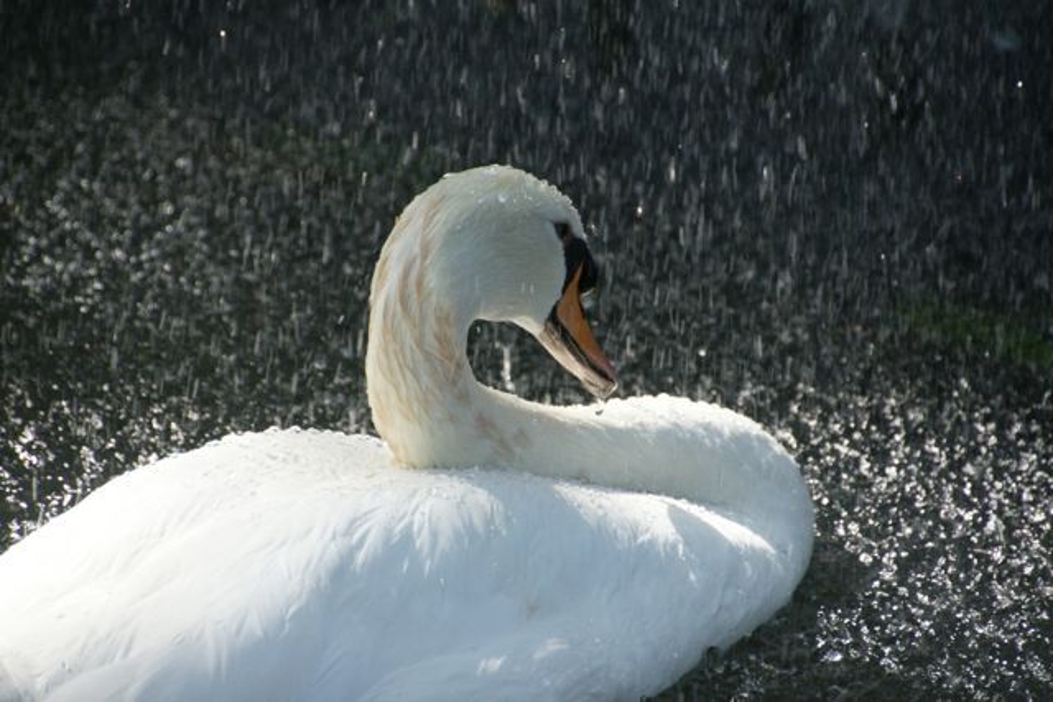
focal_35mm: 420
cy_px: 351
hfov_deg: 4.9
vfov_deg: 3.3
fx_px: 12287
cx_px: 526
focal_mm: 280
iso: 800
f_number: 6.3
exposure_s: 1/320
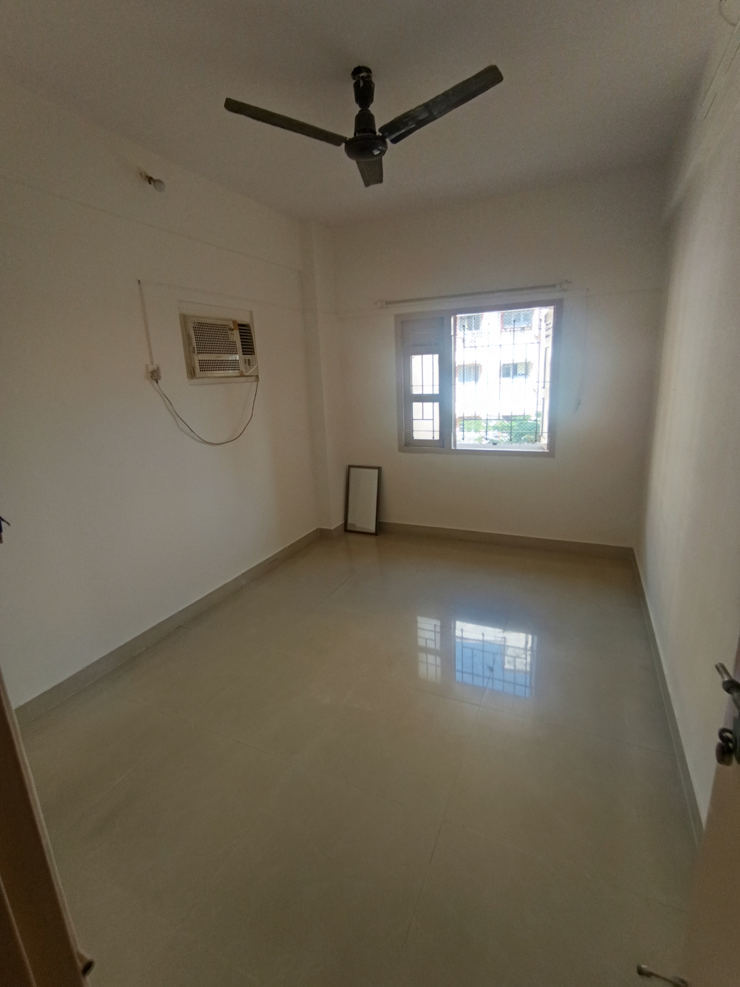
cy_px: 494
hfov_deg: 78.1
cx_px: 370
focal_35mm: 16
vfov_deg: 94.5
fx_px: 456
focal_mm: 1.65
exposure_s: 1/50
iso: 134
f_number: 2.2
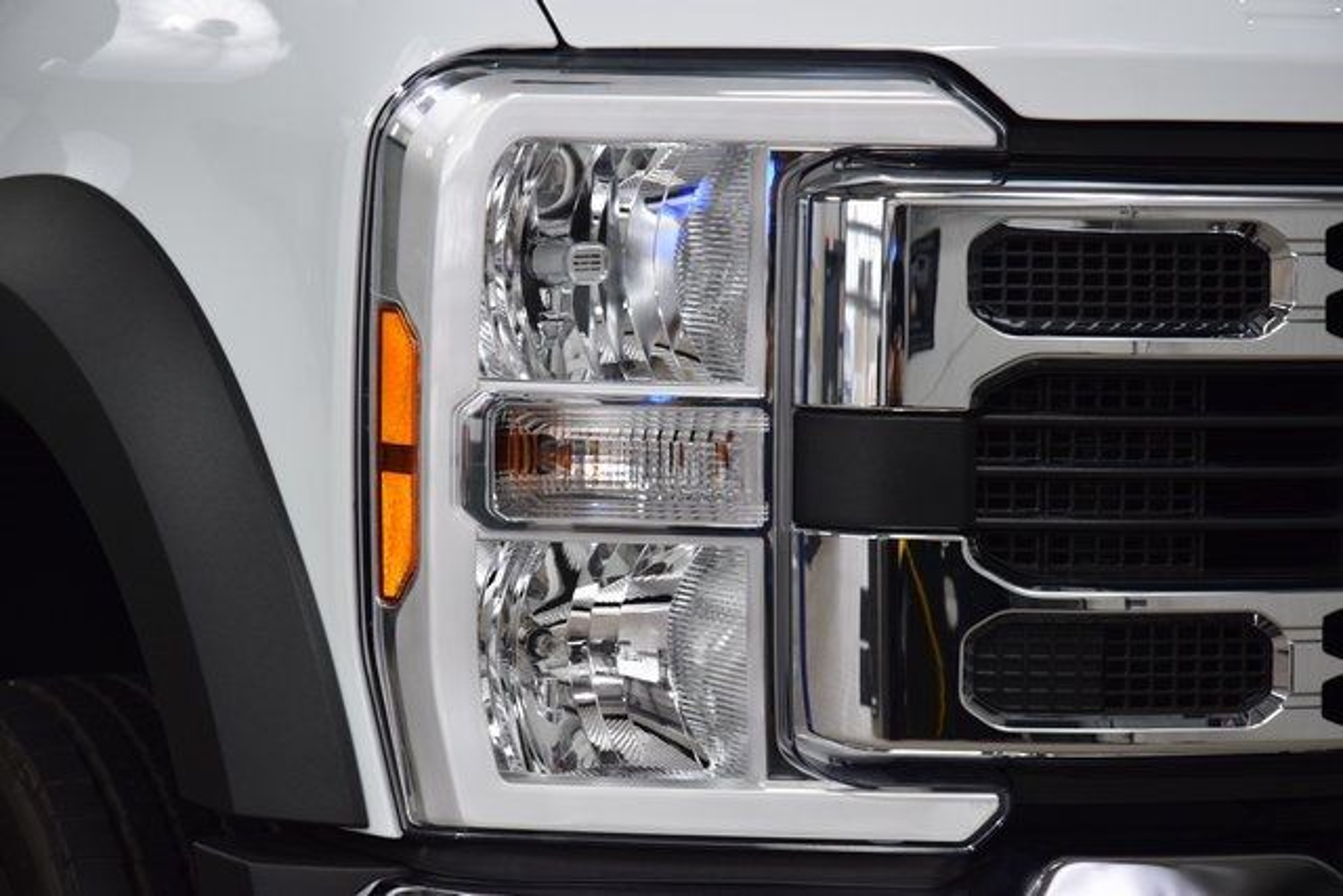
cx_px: 672
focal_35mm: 93
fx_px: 3470
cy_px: 448
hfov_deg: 21.9
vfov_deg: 14.7
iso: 1600
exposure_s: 1/125
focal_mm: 62
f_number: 5.6
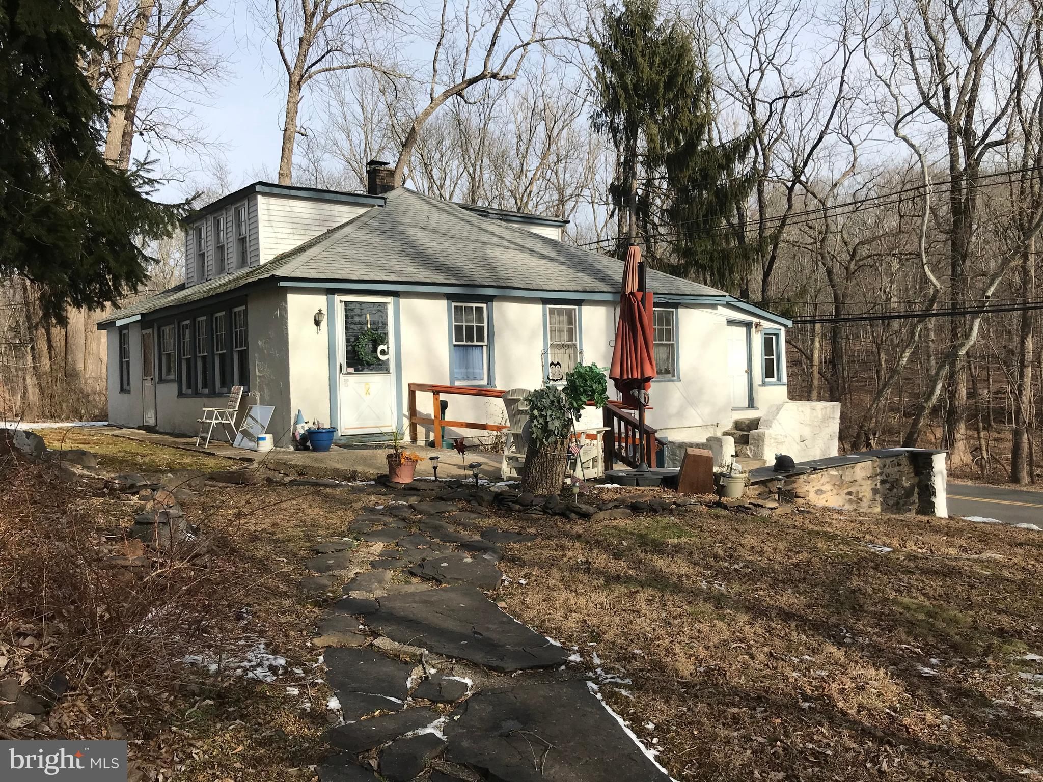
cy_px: 391
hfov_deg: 63.4
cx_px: 522
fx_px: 844
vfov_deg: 49.7
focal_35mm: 28
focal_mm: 3.99
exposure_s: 1/2037
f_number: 1.8
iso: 20
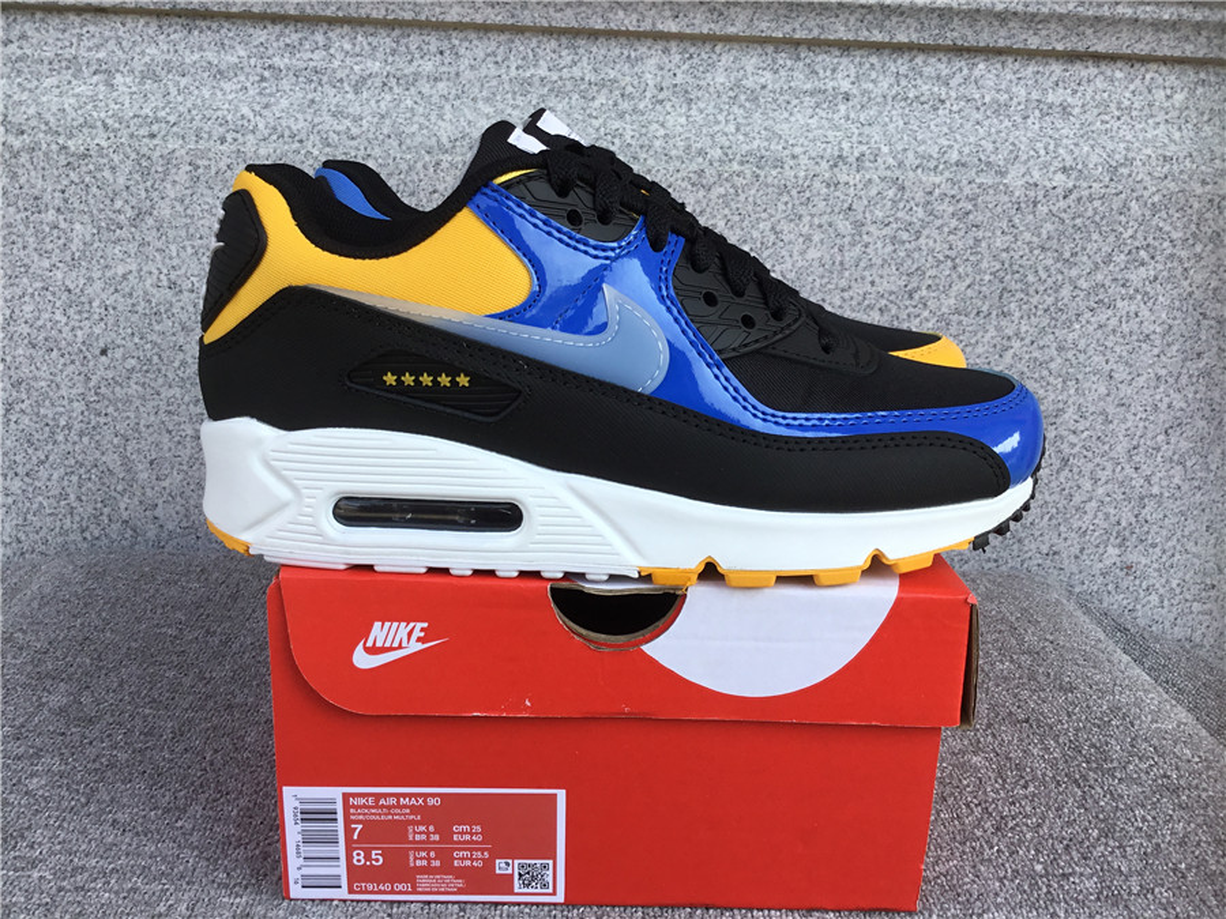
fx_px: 1098
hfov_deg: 58.4
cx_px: 613
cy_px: 460
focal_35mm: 31
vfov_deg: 45.4
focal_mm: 3.3
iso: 25
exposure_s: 1/353
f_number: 2.4
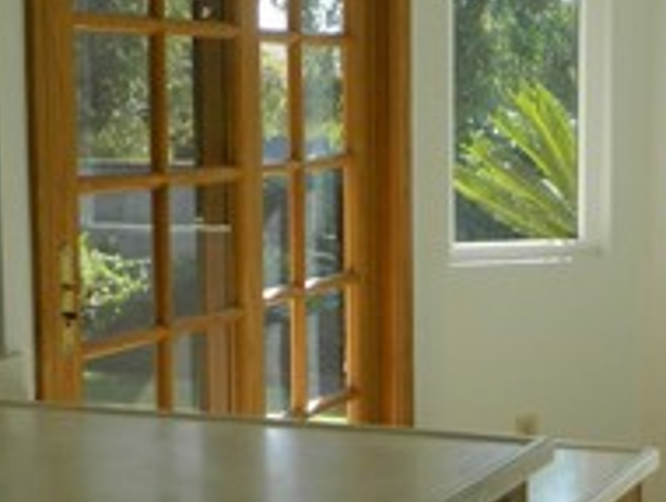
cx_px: 375
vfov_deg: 17.6
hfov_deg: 23.2
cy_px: 260
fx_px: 1618
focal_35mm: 84
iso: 110
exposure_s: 1/250
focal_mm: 4.5
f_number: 3.1
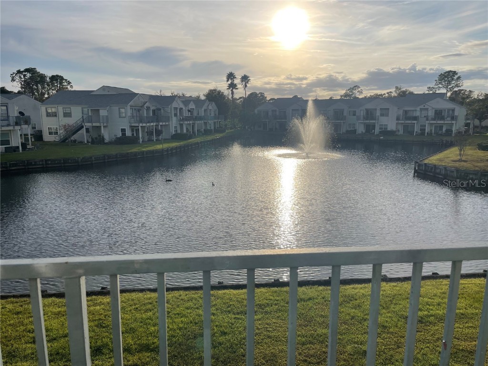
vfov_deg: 54.9
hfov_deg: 69.4
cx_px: 244
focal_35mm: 25
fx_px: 352
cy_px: 183
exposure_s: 1/9174
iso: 32
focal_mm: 5.1
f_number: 1.6
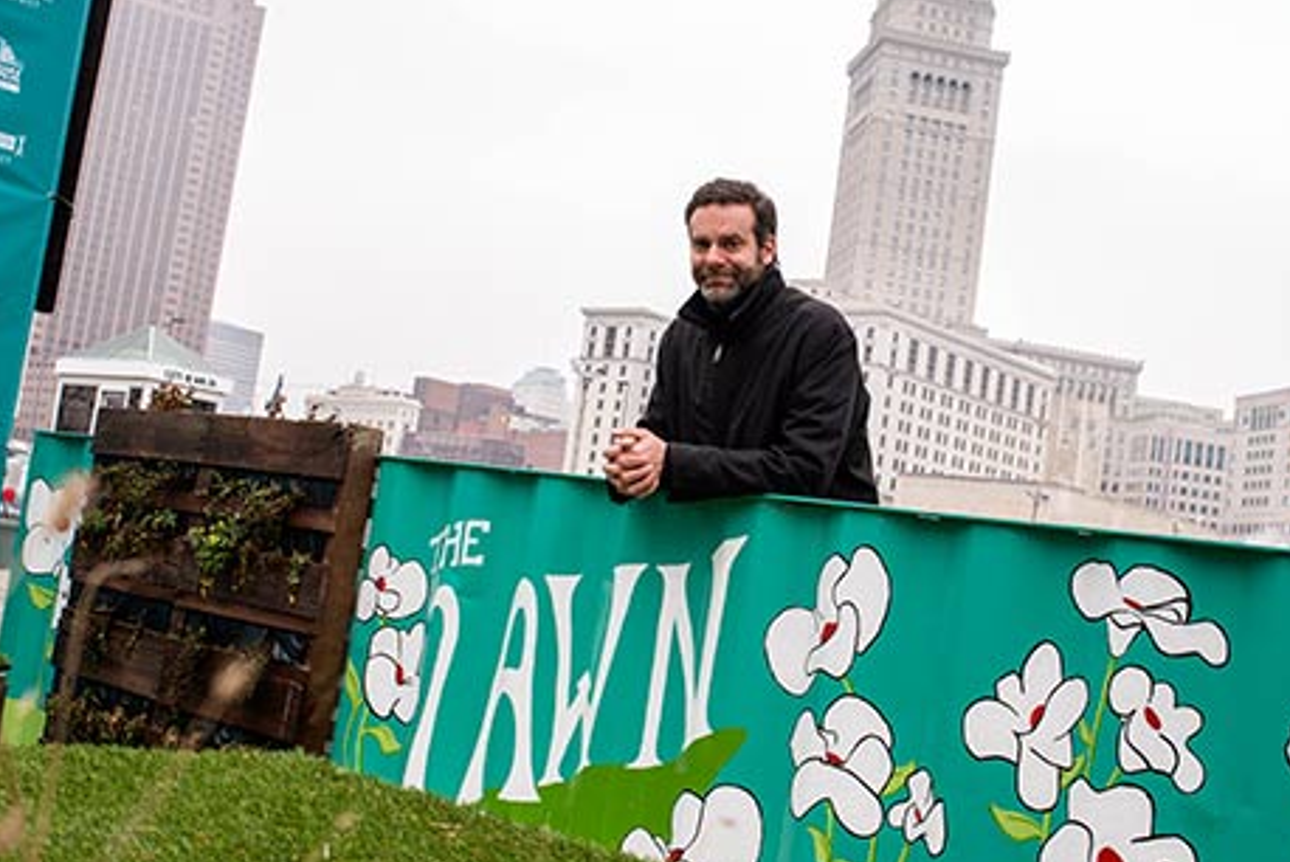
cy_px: 387
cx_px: 566
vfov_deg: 35.1
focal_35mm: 38
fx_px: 1362
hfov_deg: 50.5
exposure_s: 1/250
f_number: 8
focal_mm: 30
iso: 800
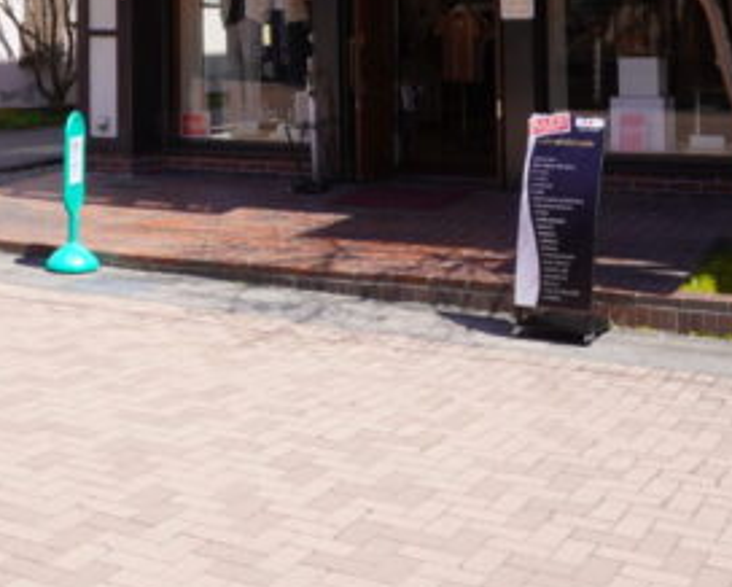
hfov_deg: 30.3
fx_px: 1344
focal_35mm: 62
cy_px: -38
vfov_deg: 23.3
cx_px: 266
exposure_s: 1/125
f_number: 9
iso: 100
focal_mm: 16
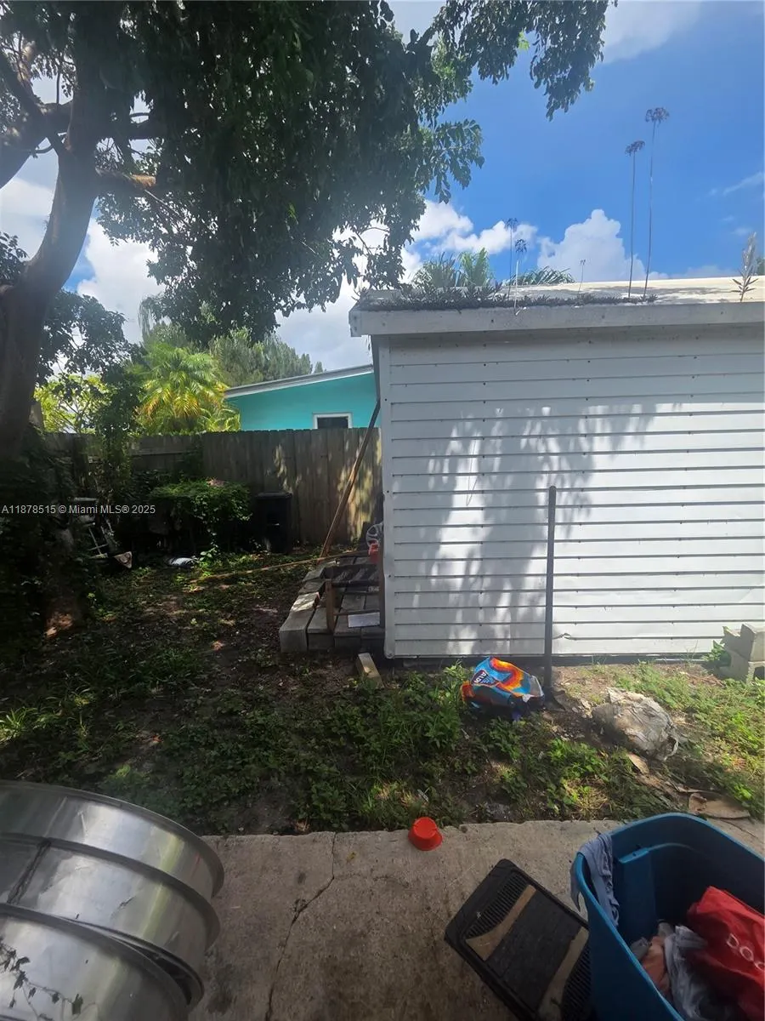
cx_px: 382
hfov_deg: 89.9
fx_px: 383
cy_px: 510
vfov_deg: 106.2
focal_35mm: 13
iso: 50
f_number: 2.2
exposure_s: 1/1453
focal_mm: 2.2
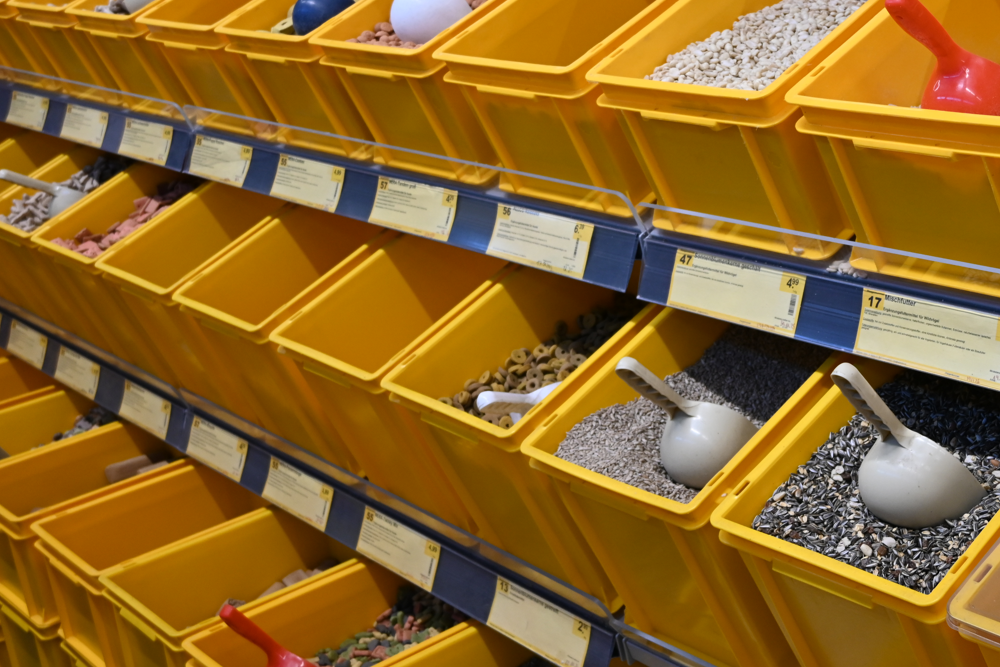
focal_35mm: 56
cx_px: 763
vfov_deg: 24.2
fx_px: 1550
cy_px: 268
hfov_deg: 34.9
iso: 400
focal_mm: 23
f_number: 3.8
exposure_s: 1/125
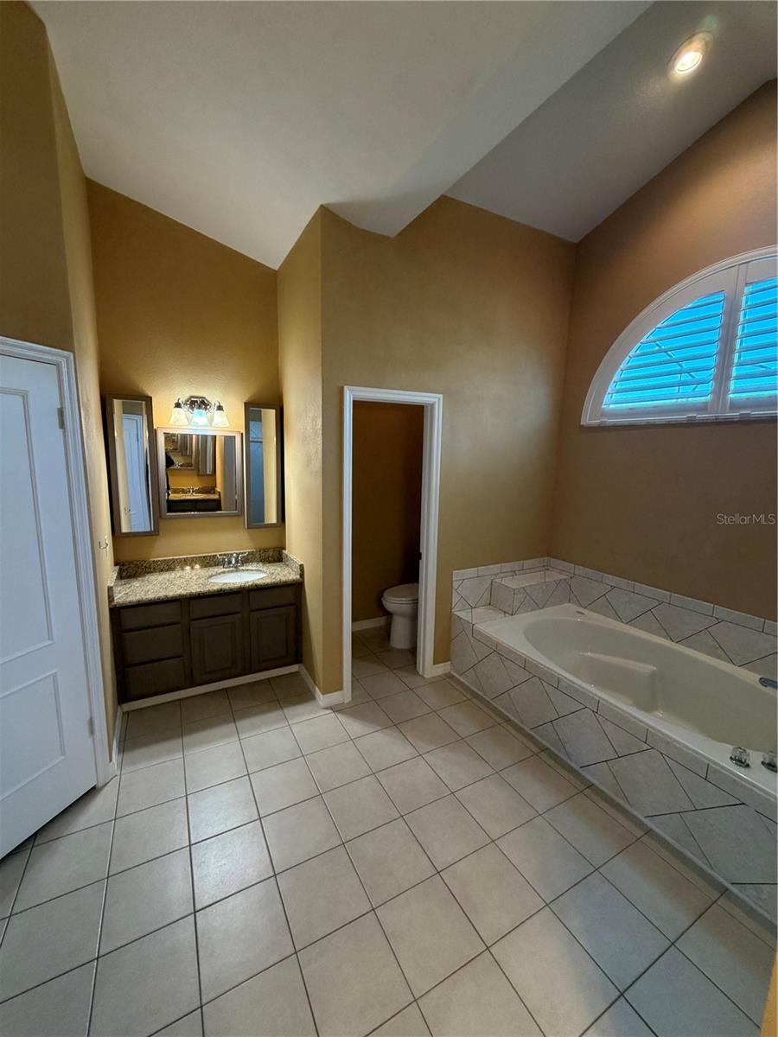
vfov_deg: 102.1
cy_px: 518
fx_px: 420
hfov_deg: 85.7
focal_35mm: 14
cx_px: 389
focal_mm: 2.22
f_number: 2.2
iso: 250
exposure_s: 1/60
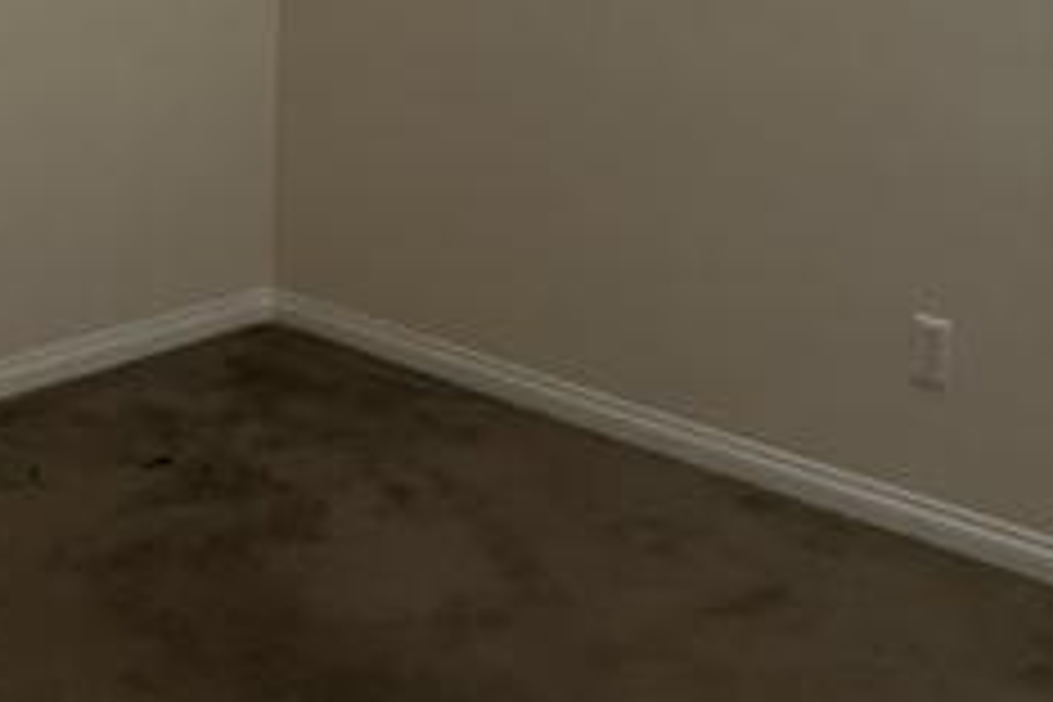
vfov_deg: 17.9
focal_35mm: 74
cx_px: 261
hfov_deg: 27.0
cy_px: -40
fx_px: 2164
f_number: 1.6
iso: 640
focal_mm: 5.1
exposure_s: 1/40
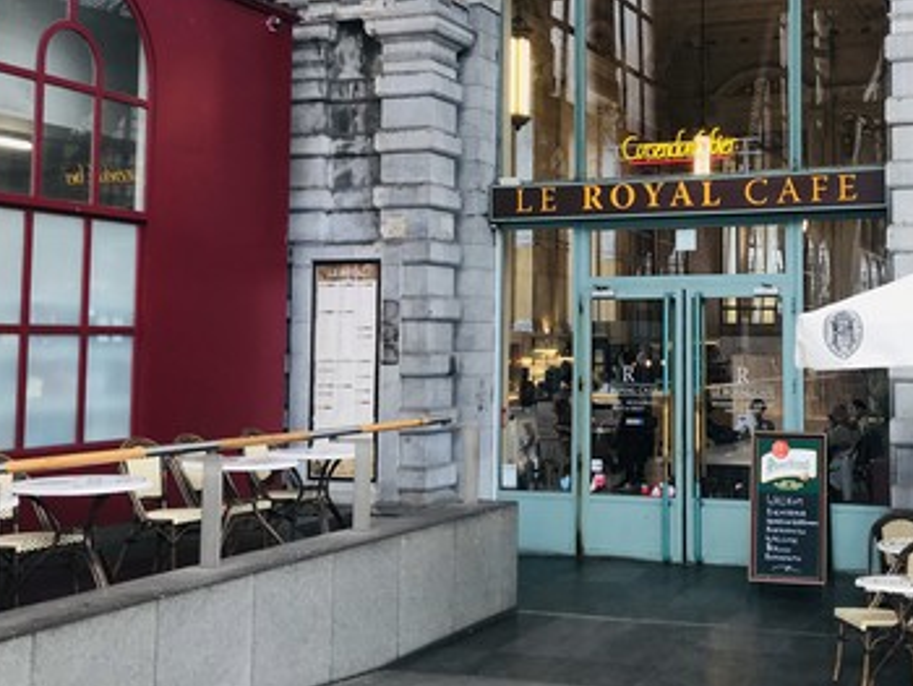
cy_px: 271
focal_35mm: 48
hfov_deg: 38.8
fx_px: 1267
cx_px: 663
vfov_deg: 30.2
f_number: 1.8
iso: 25
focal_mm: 3.99
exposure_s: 1/100
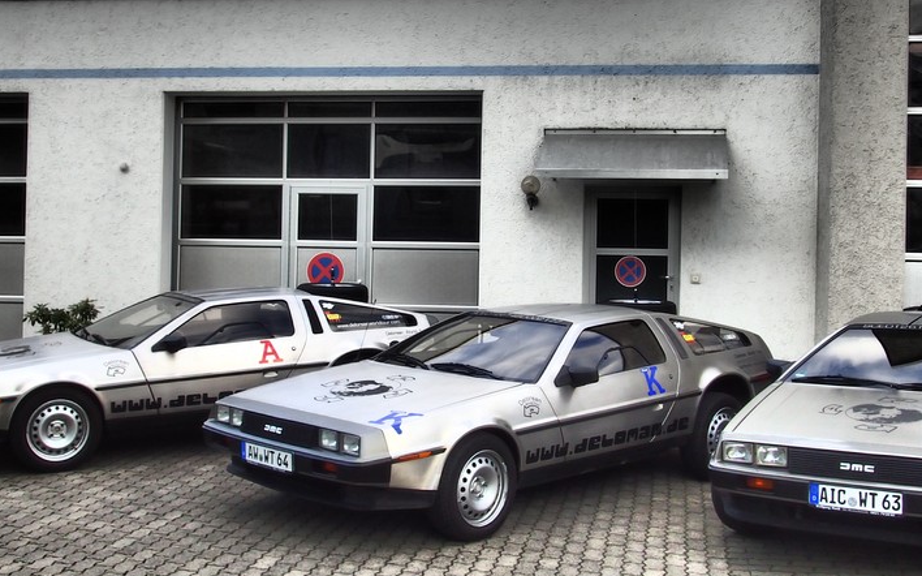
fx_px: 1155
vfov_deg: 28.0
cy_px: 262
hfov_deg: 43.5
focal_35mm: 46
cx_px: 474
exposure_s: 1/400
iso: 100
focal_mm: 5.5
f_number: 3.2
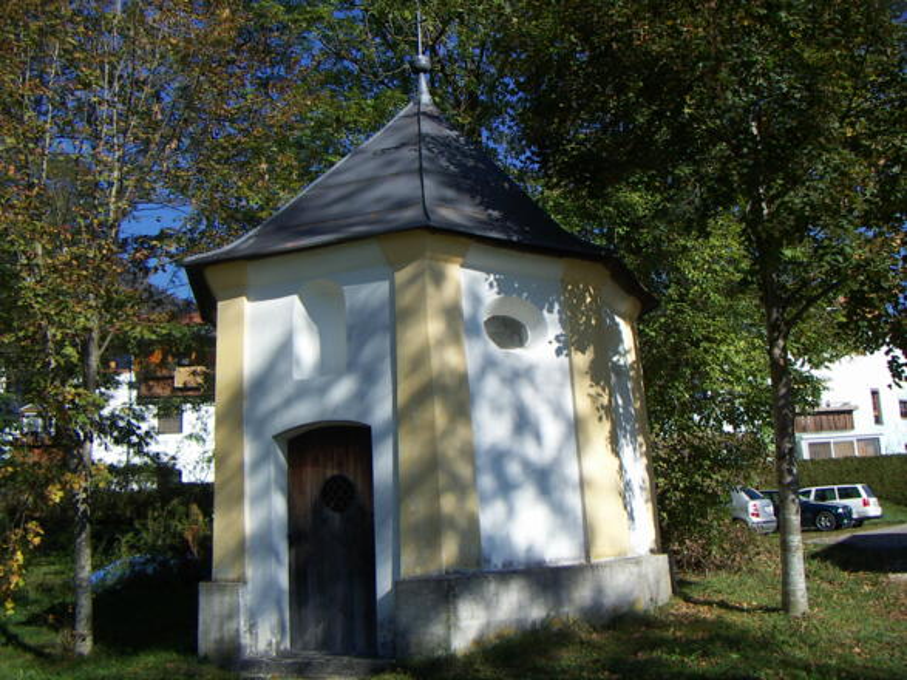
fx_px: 943
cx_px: 454
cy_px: 340
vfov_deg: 39.6
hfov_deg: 51.4
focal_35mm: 36
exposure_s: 1/250
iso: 50
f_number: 6.7
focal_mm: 4.7
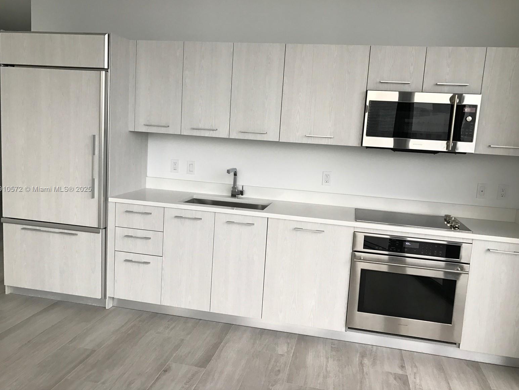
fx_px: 435
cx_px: 253
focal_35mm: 29
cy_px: 189
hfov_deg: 61.6
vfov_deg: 48.2
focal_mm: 3.99
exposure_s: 1/40
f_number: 1.8
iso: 20
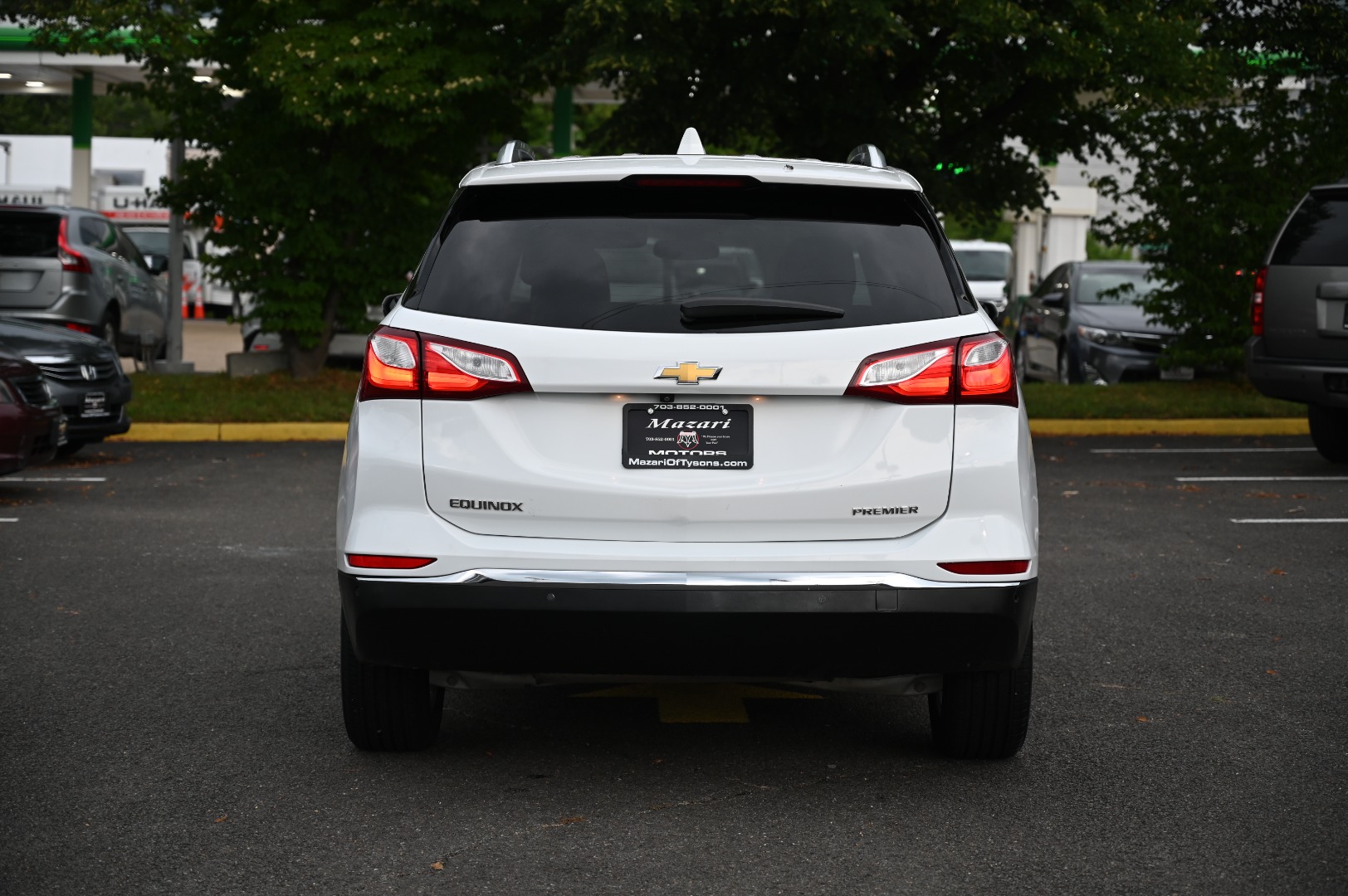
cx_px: 674
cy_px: 448
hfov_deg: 28.9
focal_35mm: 70
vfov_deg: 19.4
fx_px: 2619
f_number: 4
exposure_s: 1/250
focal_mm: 70
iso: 200
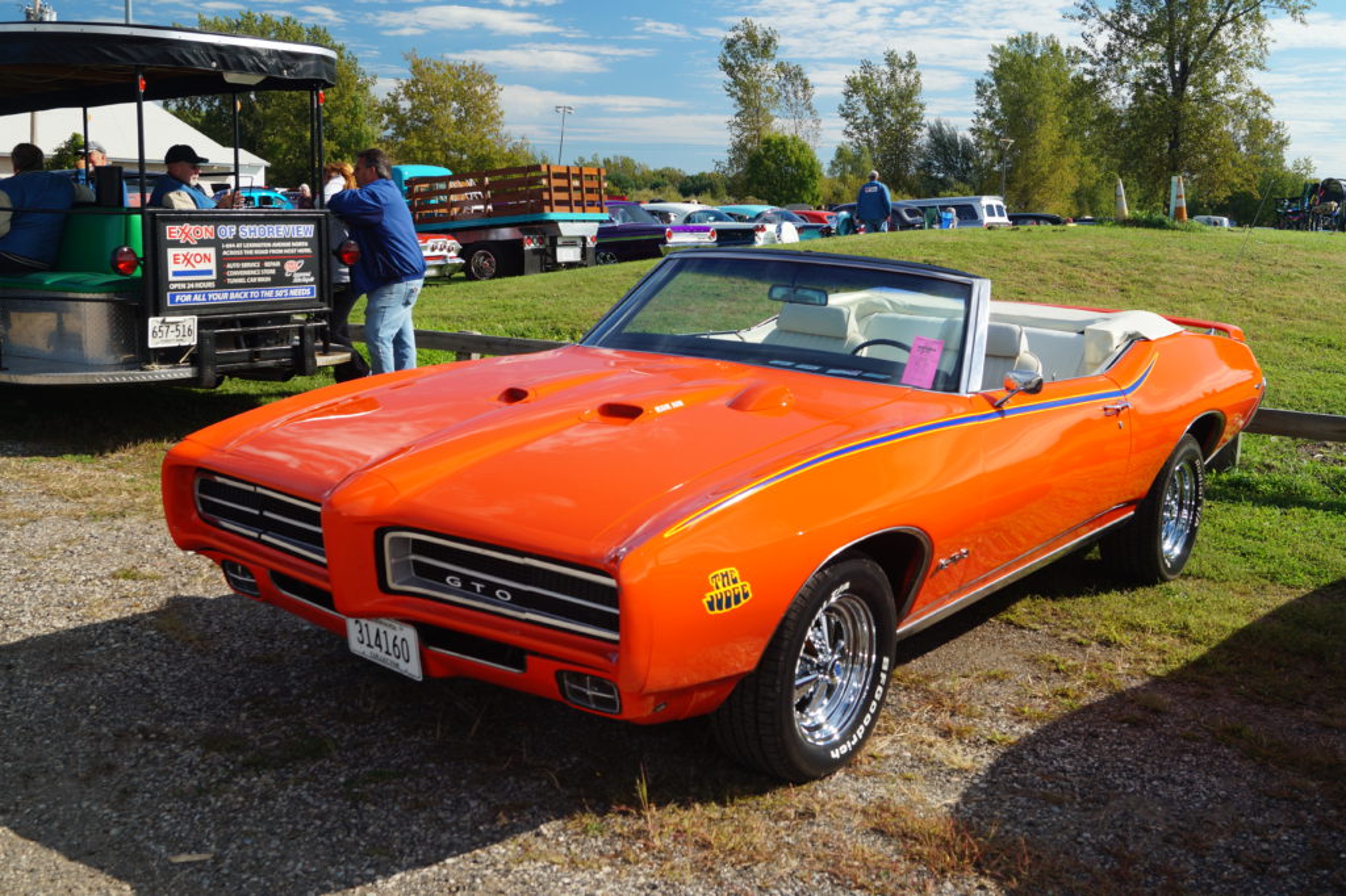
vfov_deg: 36.8
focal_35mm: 36
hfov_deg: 53.1
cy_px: 448
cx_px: 673
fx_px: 1345
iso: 100
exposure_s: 1/125
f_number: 8
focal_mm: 24
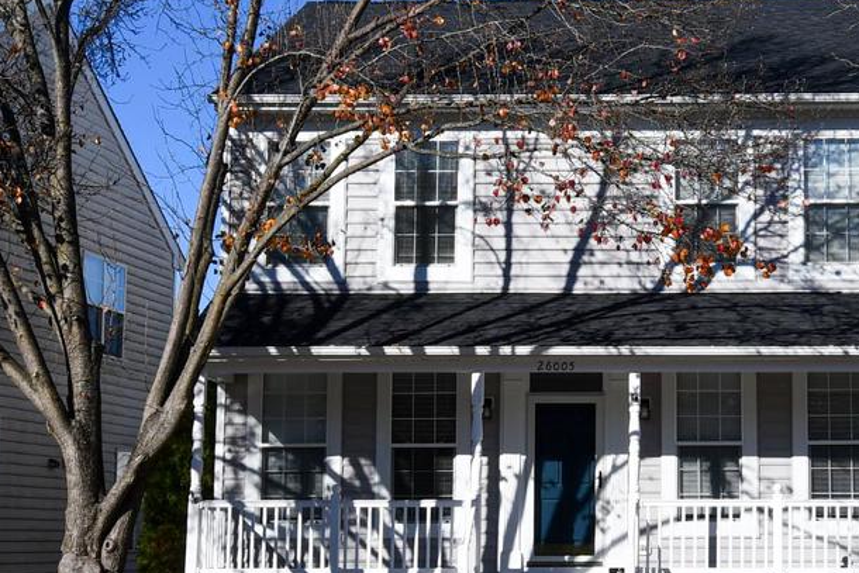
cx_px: 552
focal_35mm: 59
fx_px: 1408
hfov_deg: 33.7
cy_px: 286
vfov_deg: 23.0
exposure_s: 1/320
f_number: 9
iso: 100
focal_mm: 17
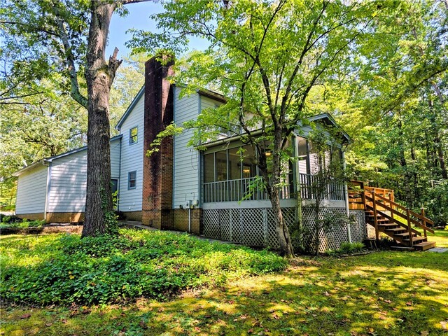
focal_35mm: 23
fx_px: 298
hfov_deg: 73.9
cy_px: 168
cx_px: 224
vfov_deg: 58.9
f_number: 1.7
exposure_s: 1/180
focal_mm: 6.3
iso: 12
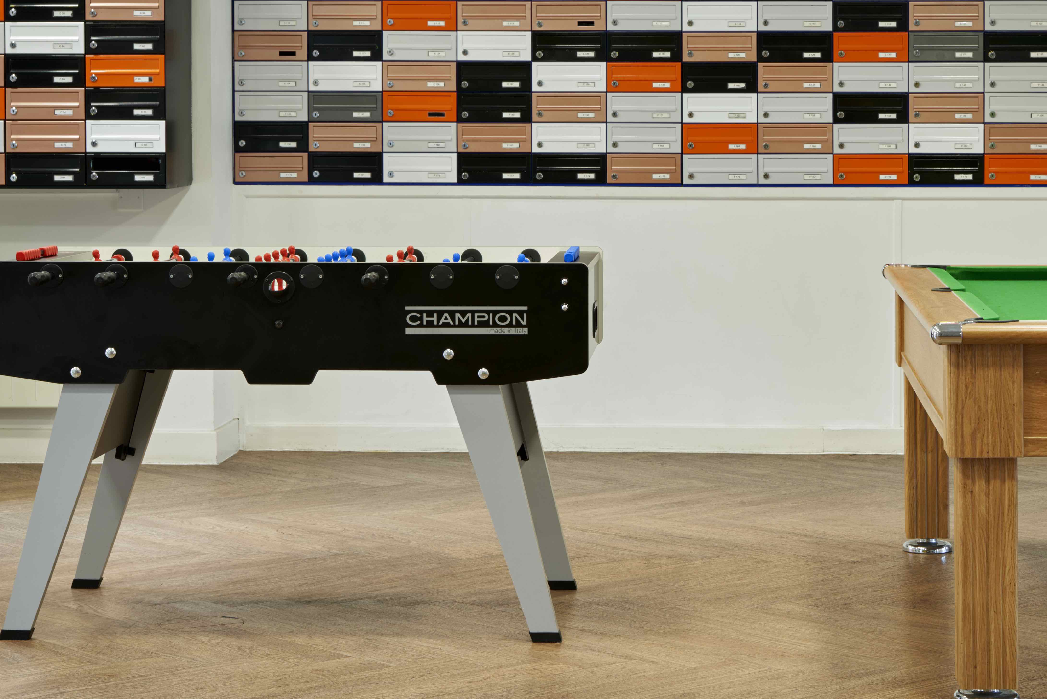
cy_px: 189
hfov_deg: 22.3
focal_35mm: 91
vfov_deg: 15.0
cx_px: 688
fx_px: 2647
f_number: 10
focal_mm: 50
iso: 50
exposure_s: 1.3
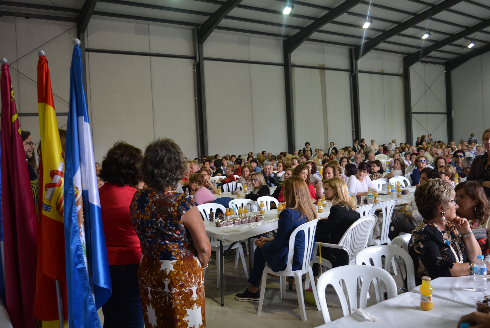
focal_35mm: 33
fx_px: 450
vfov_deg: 40.0
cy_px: 164
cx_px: 245
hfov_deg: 57.2
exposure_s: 1/60
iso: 400
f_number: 4
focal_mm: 22
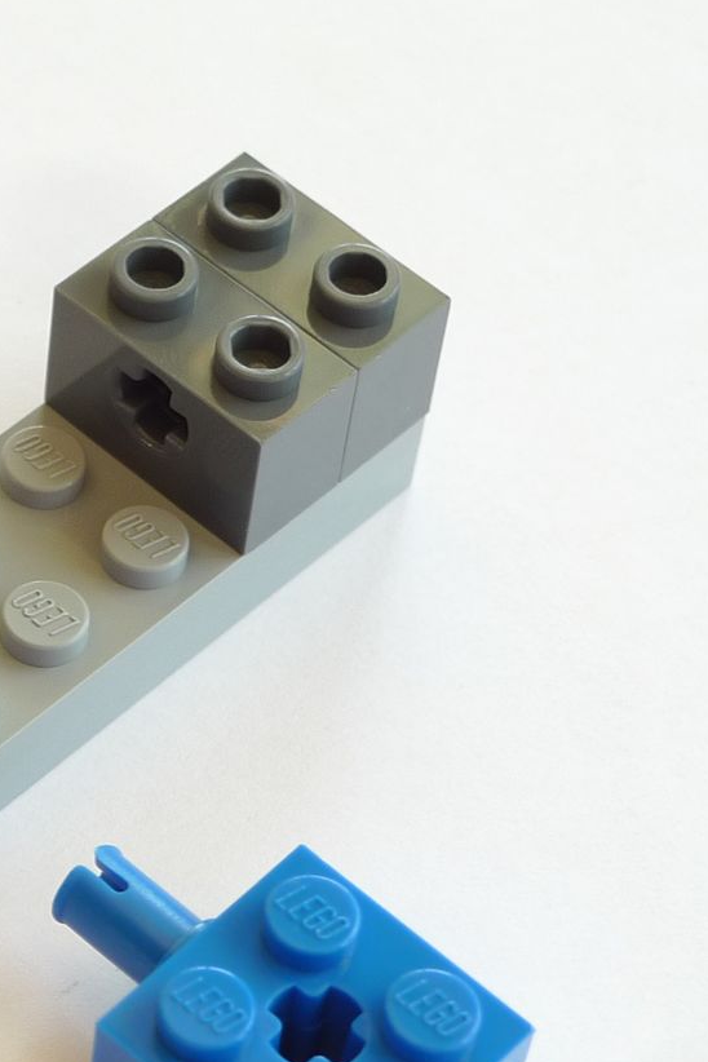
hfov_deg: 11.3
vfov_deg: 16.9
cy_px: 826
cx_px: -71
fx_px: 3540
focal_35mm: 120
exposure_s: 1/25
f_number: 3.5
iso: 80
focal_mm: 11.1
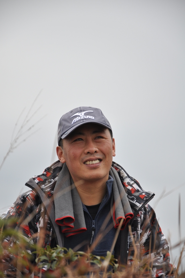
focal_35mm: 158
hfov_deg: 8.7
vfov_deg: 13.1
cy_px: 139
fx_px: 1218
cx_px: 92
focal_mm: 105
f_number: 5.6
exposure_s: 1/400
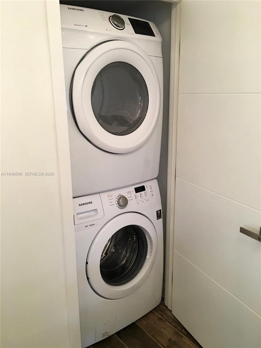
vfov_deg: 61.7
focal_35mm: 29
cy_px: 174
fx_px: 292
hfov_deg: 48.2
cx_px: 130
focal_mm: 4.15
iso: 50
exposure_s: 1/15
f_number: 2.2
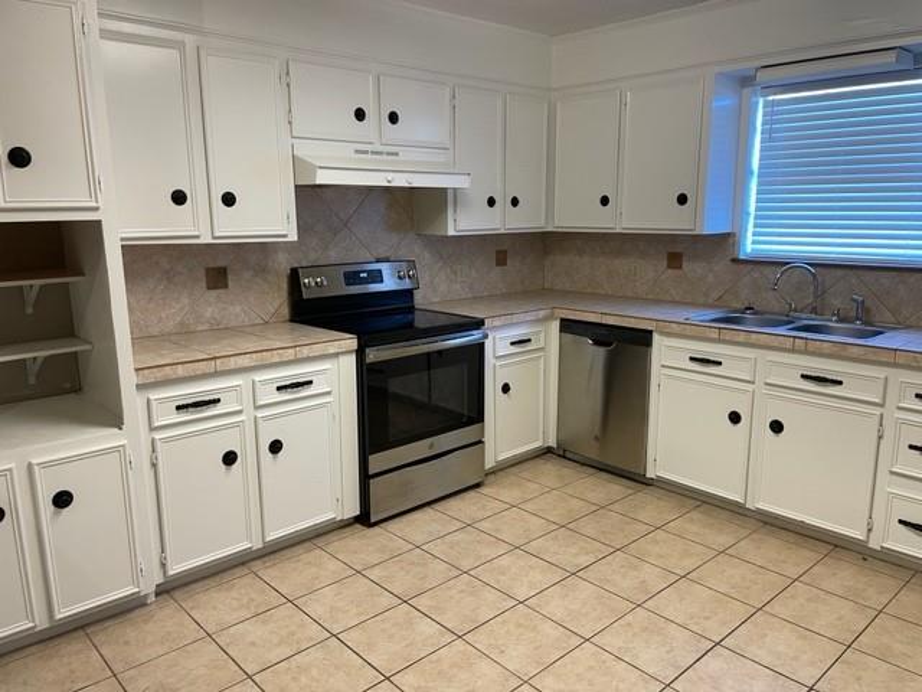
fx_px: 693
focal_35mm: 26
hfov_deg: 67.3
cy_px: 346
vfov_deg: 53.1
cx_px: 461
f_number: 1.6
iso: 125
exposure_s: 1/60
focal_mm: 4.2
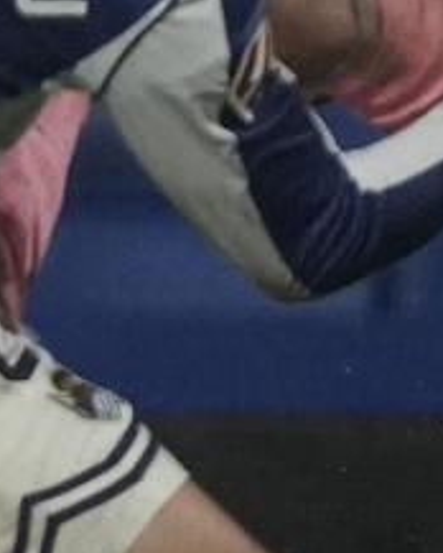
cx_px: -754
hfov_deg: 0.4
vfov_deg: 0.5
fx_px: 67198
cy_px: 5
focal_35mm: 4106
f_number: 6.3
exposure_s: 1/3200
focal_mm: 594
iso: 10000
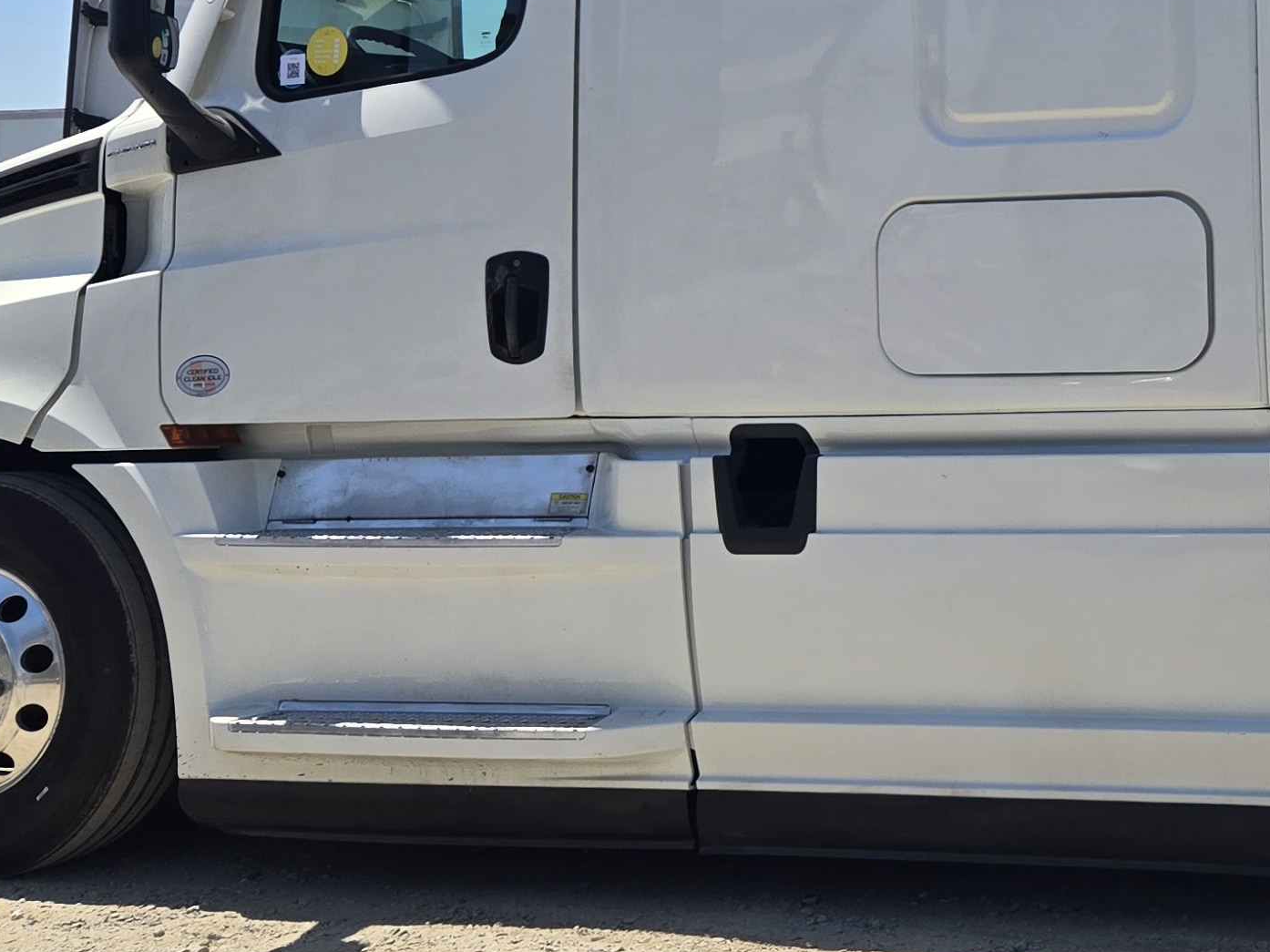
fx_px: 2421
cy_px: 171
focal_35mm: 66
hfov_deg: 26.9
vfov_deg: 21.9
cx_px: 1404
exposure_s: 1/1967
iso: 25
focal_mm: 5.4
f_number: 1.8
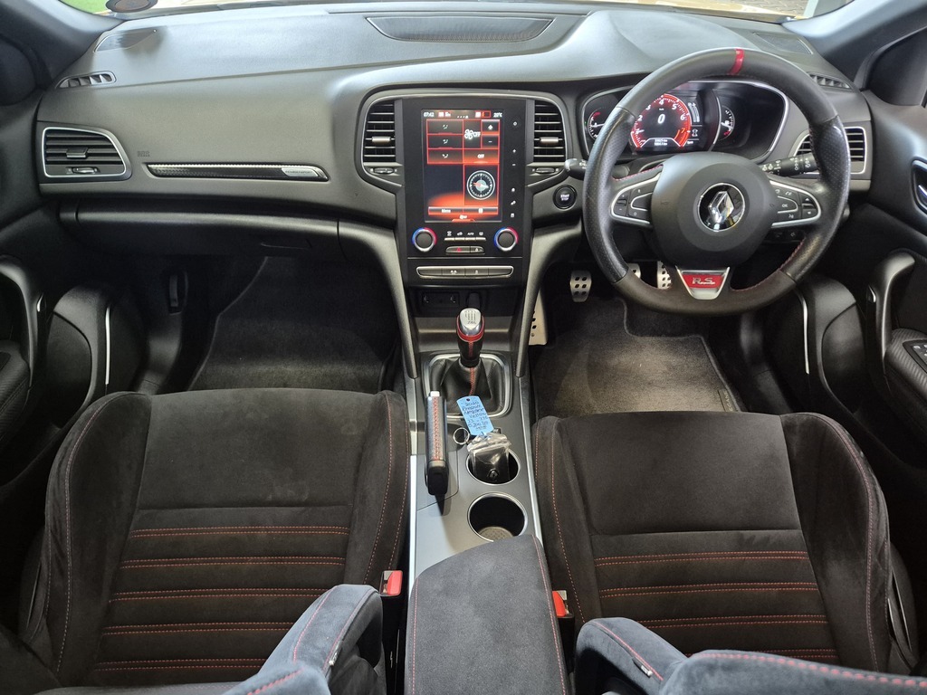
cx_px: 464
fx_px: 616
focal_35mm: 23
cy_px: 348
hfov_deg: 73.9
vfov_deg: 58.9
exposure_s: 1/45
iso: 1250
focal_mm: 5.4
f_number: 1.8
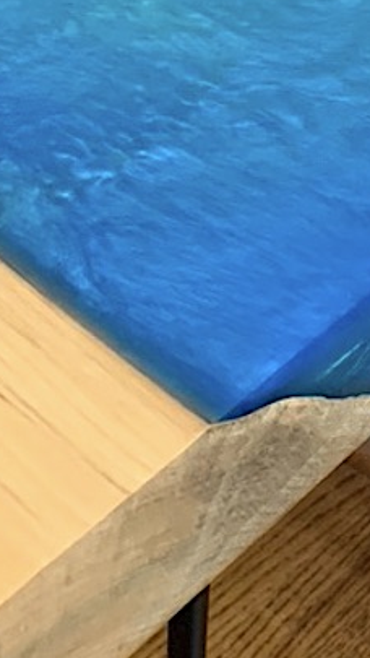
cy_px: 336
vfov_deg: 25.3
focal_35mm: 84
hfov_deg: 14.4
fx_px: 1464
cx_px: 266
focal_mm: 4.25
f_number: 1.8
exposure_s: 1/46
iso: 400
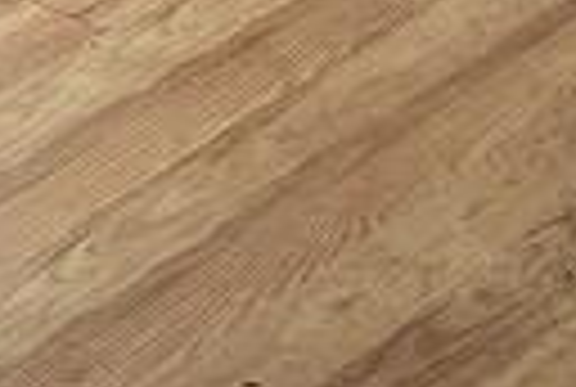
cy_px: -1188
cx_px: 414
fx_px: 3191
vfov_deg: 5.8
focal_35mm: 199
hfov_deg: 10.3
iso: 200
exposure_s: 1/112
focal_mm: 6.76
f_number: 1.78
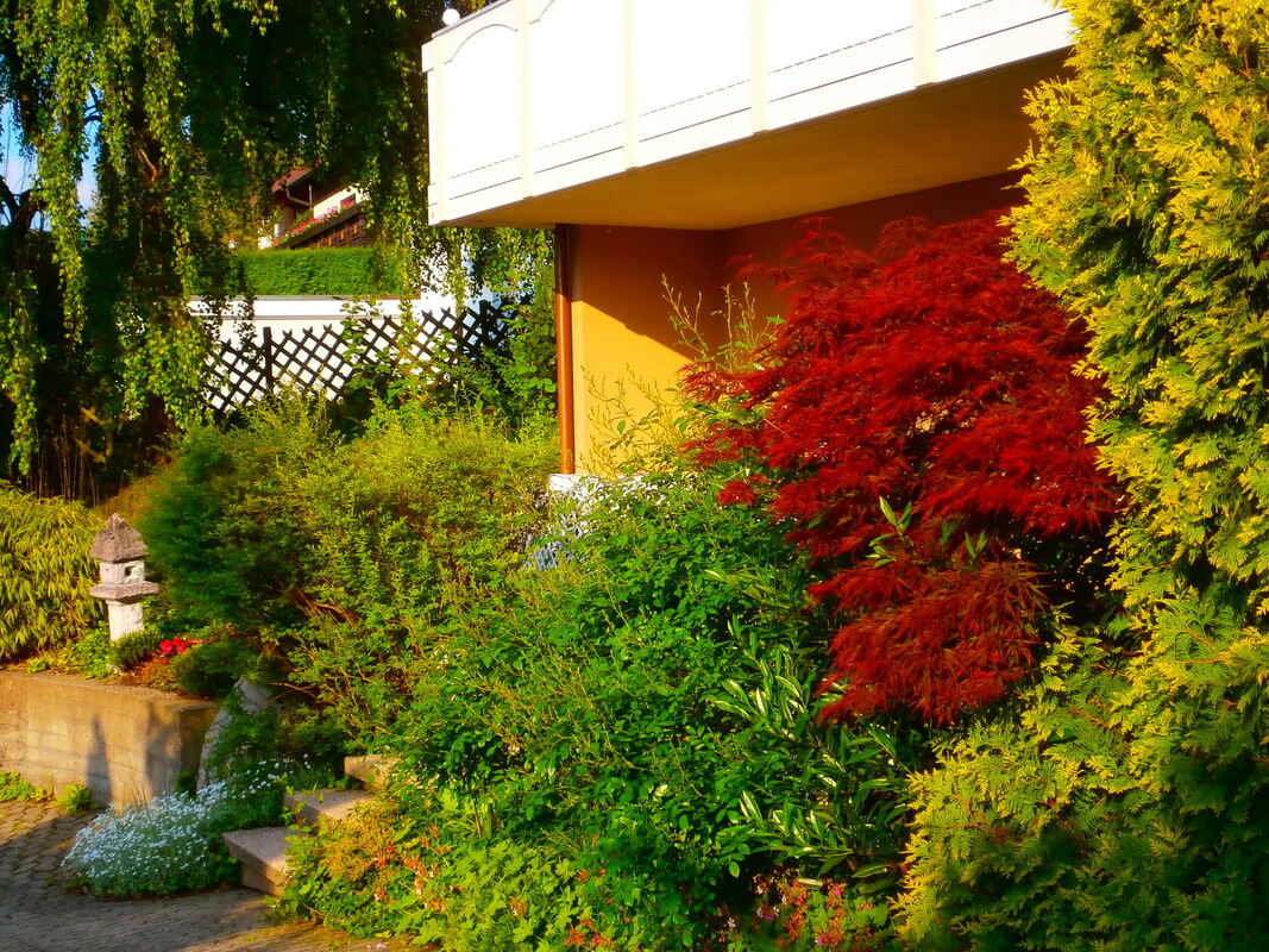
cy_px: 476
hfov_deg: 32.2
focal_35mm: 60
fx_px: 2199
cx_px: 634
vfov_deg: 24.4
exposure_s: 1/400
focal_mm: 10.7
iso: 80
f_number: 3.9
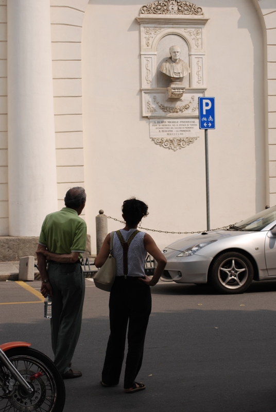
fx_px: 945
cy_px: 206
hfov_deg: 16.6
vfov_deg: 24.6
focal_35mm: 82
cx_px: 138
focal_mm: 55
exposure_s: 1/500
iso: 100
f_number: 5.6
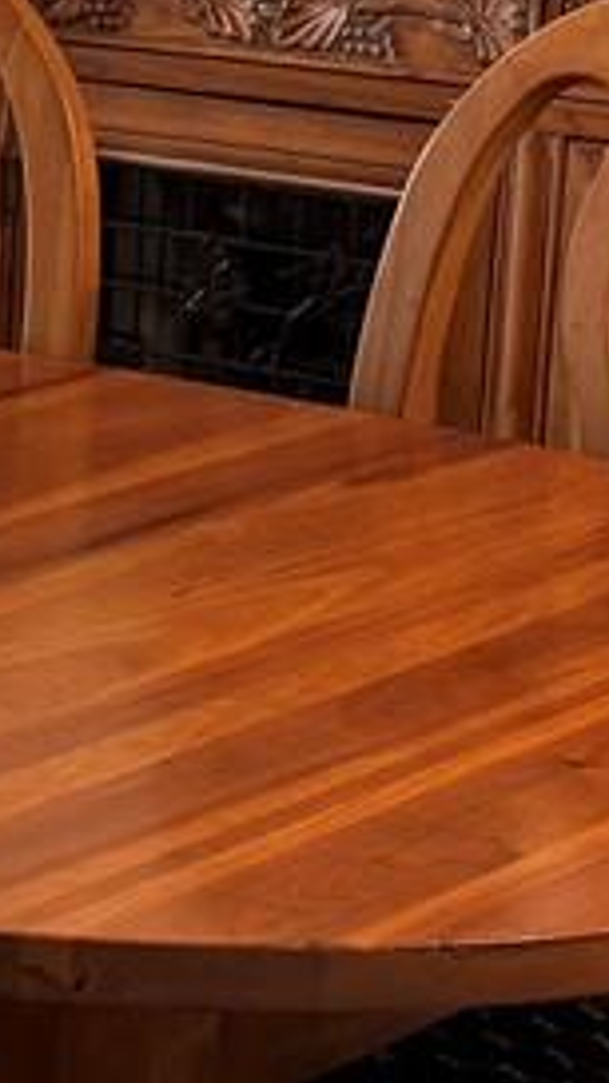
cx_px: -1071
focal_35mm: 154
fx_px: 4421
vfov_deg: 13.9
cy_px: 323
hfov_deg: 7.2
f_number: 1.78
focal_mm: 6.76
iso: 125
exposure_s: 1/60
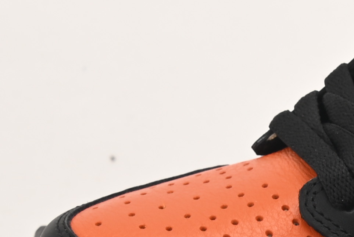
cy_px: 388
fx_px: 3010
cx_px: 518
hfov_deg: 6.6
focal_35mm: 306
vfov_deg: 4.5
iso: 100
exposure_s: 1/200
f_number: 11
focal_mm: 49
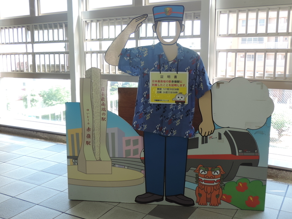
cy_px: 107
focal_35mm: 37
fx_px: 312
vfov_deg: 38.7
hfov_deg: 50.1
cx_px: 140
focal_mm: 6.2
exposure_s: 1/50
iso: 80
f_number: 3.3
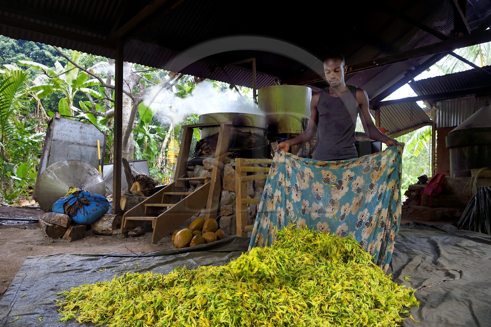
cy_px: 164
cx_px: 246
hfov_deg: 73.8
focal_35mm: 24
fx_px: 327
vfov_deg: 53.1
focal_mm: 24
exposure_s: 1/80
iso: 1600
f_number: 5.6
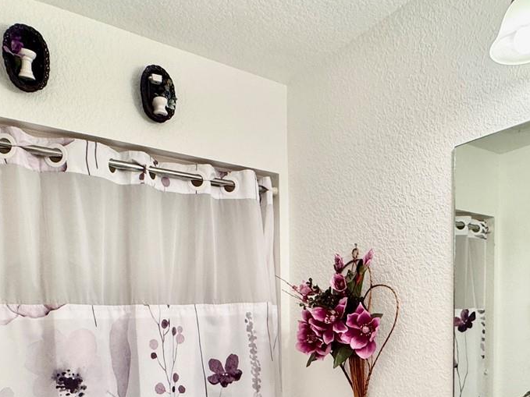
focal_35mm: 33
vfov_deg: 39.6
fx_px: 505
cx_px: 307
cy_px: 361
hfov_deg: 55.1
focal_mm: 2.22
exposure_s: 1/120
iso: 160
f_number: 2.2
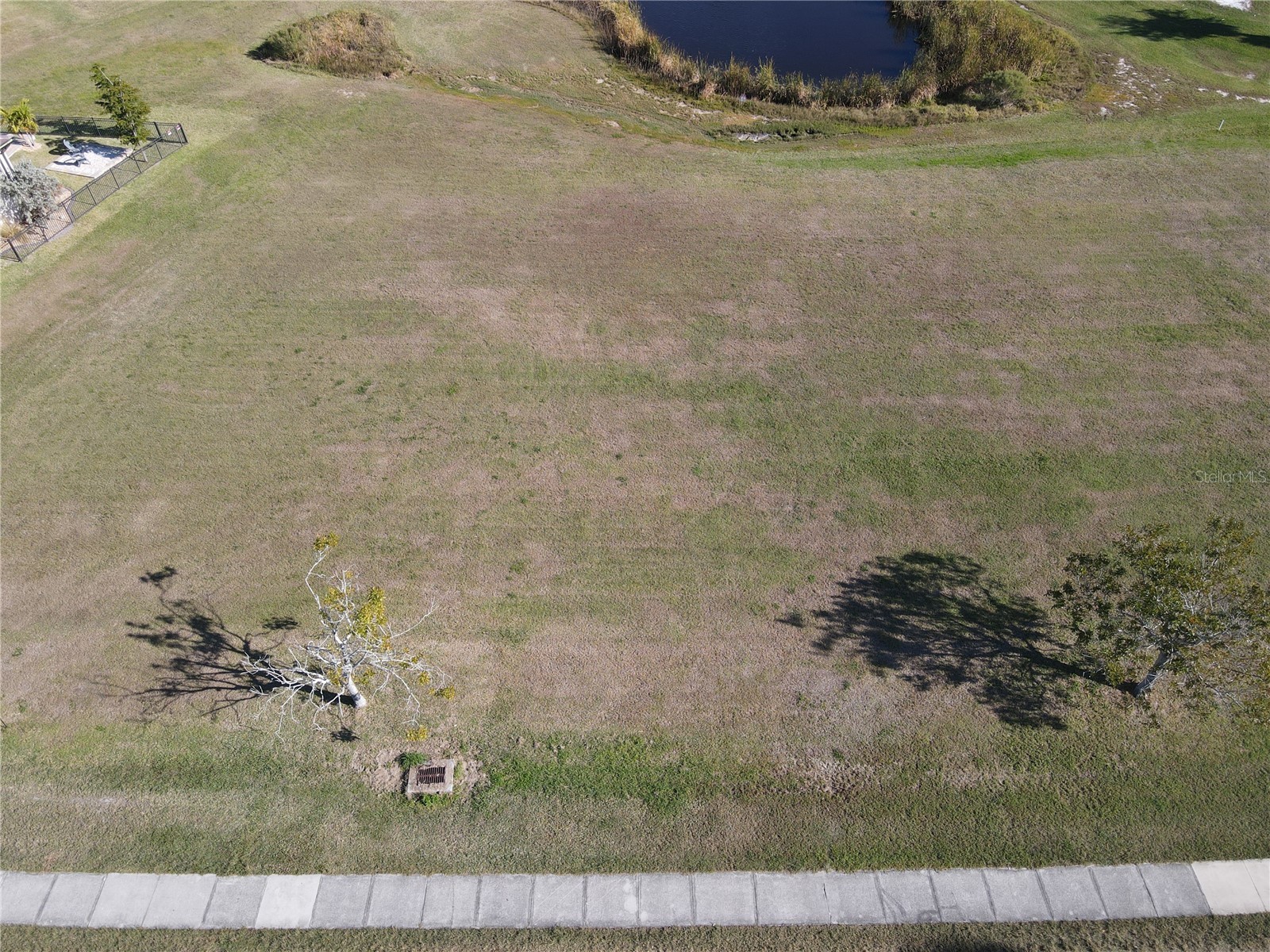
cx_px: 635
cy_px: 476
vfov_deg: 56.8
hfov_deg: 71.6
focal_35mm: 24
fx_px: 881
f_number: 2.8
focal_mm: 4.5
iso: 100
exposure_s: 1/400
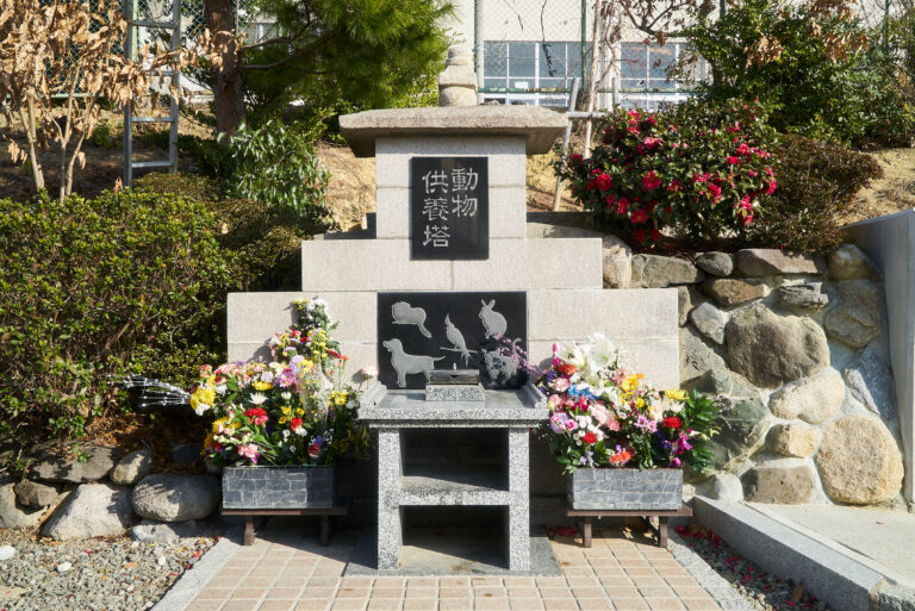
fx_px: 814
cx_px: 458
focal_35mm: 32
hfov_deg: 58.7
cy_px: 306
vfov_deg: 41.2
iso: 250
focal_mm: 32
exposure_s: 1/125
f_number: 14
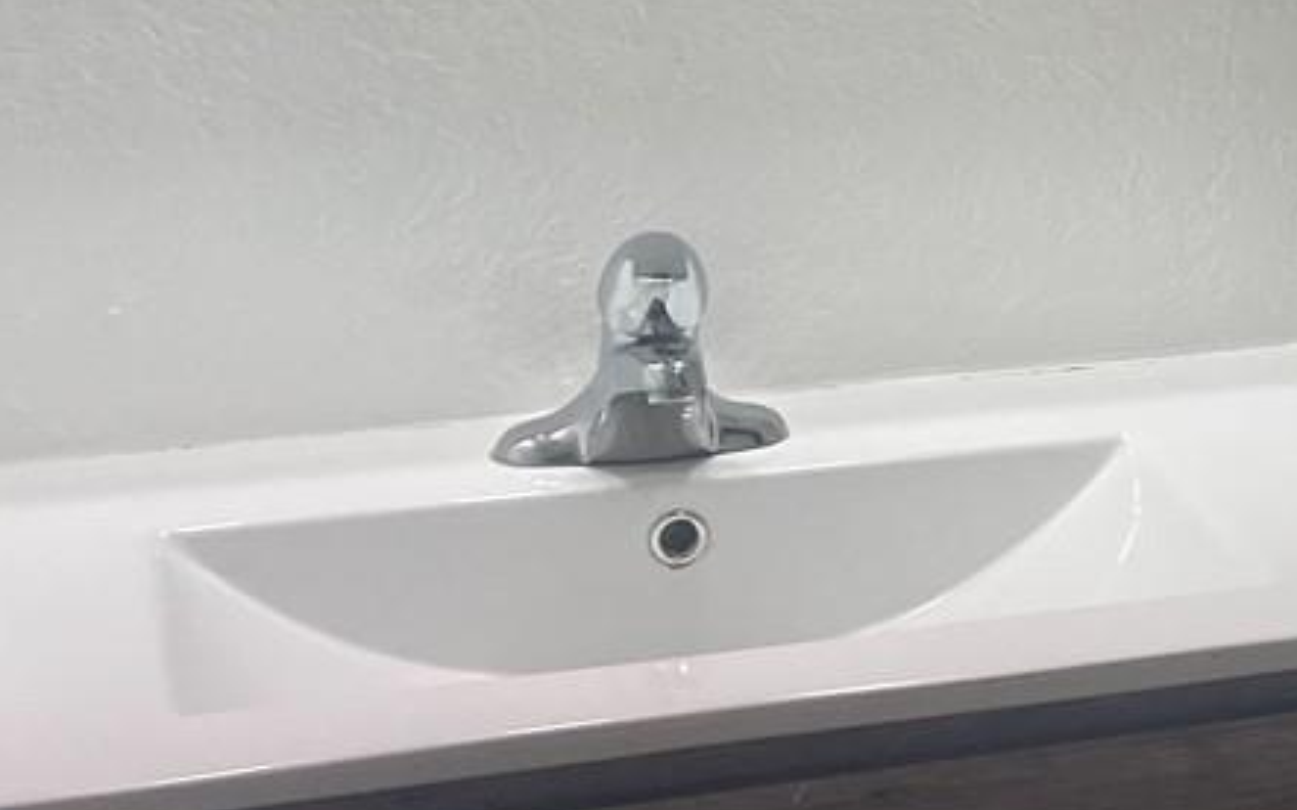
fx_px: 3392
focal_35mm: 96
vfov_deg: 13.5
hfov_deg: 19.4
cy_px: 32
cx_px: 1846
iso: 50
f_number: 1.6
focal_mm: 5.1
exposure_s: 1/120
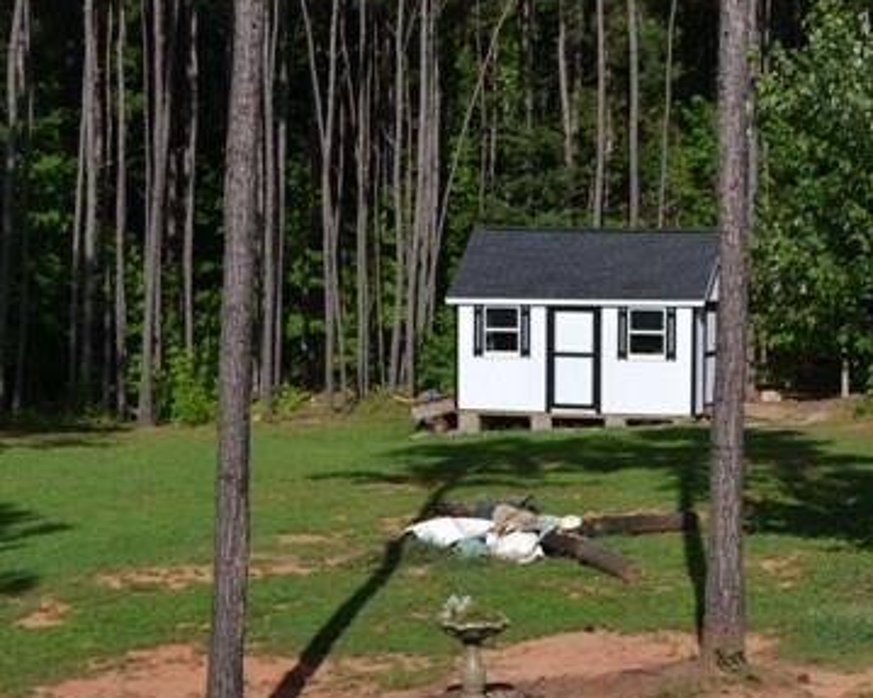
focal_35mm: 88
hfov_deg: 21.6
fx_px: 2269
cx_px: 623
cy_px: 337
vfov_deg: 17.5
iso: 100
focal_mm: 35
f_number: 8
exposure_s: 1/250
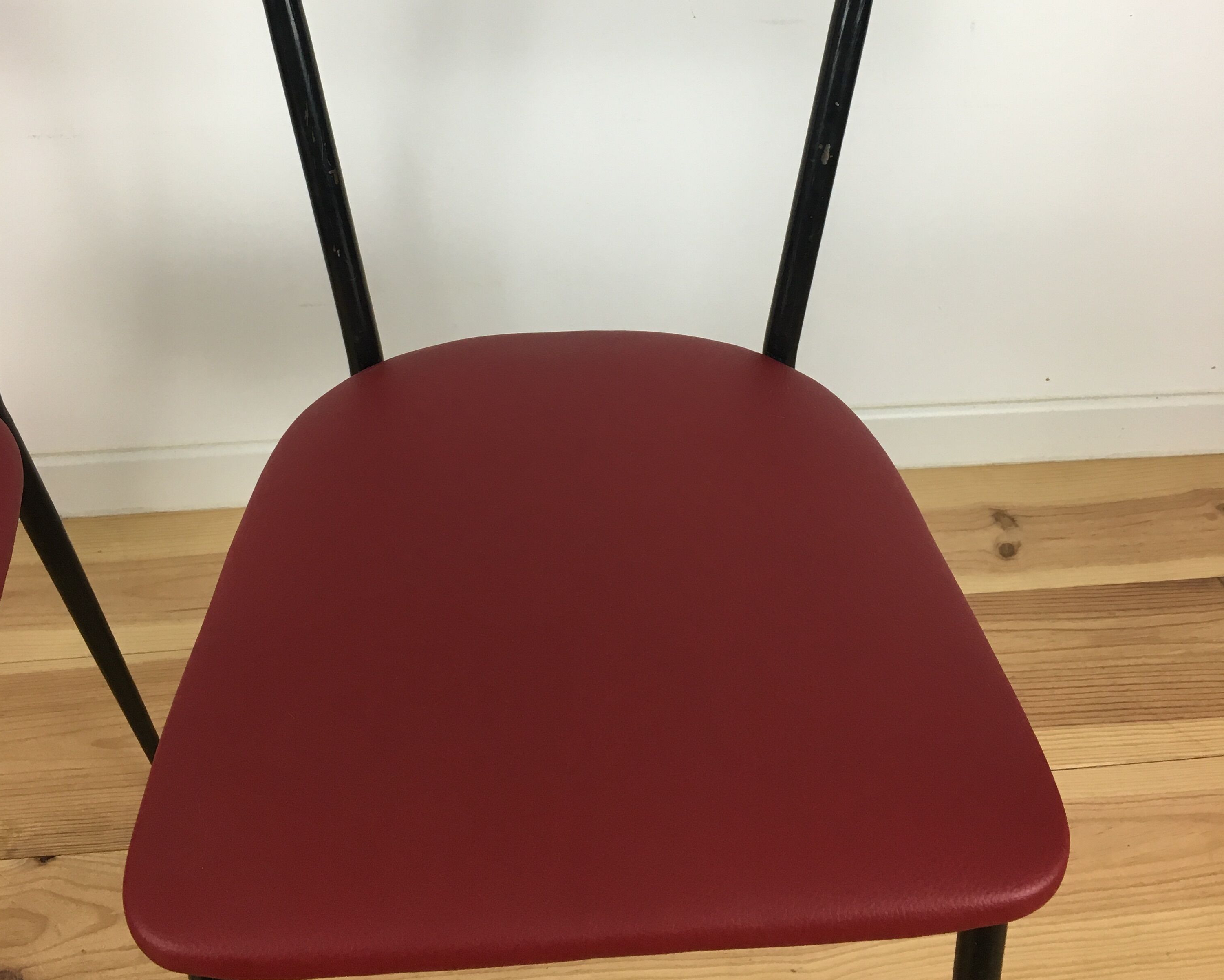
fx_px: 1377
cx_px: 609
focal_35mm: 38
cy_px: 235
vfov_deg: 38.1
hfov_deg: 47.9
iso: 40
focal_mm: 4.15
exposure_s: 1/33
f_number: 2.2
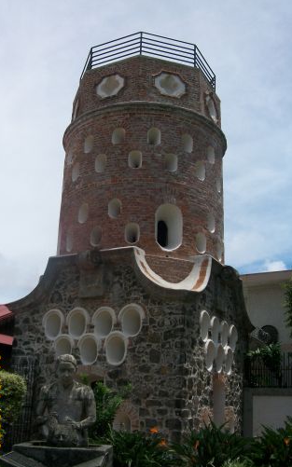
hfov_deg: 32.7
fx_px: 497
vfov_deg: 50.4
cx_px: 132
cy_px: 236
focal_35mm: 39
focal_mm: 6
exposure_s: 1/800
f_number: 4.8
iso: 80
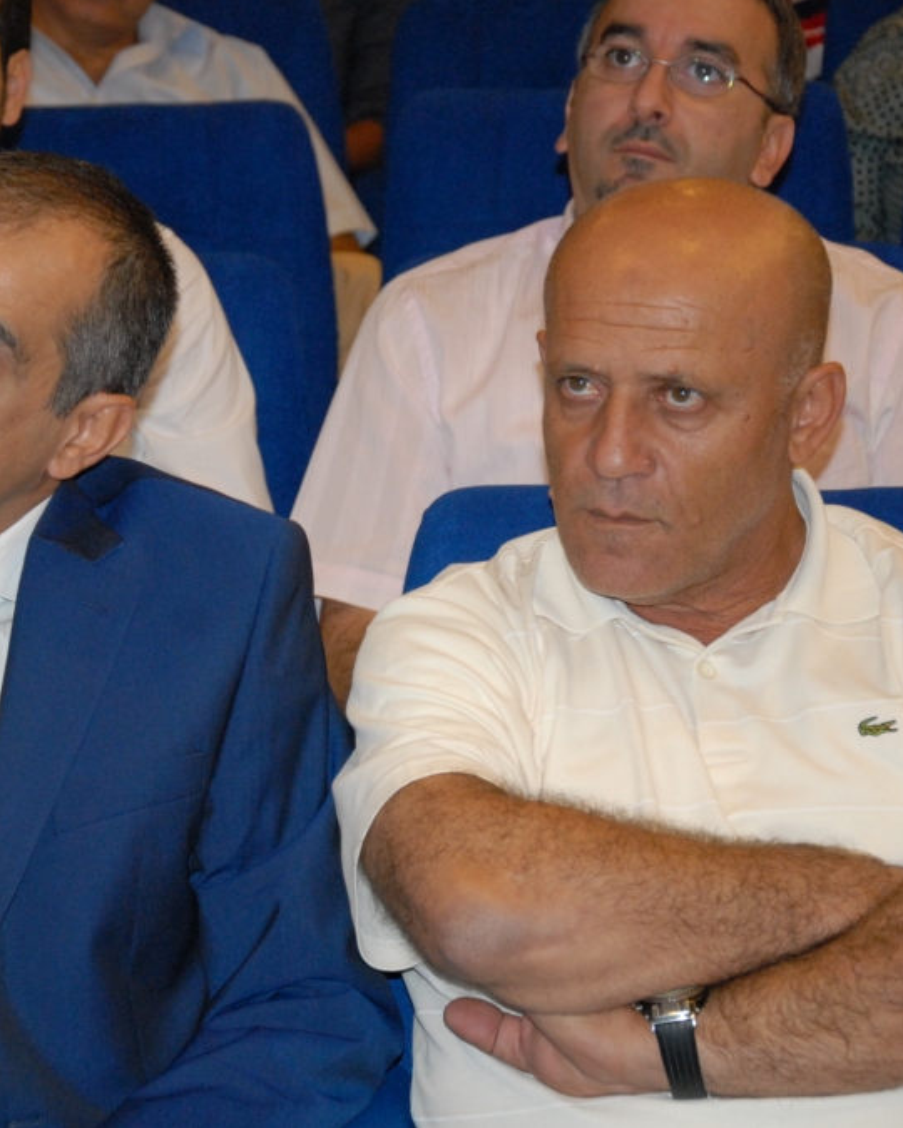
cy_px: 559
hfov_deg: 12.4
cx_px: 306
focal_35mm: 124
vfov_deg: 15.5
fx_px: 4142
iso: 1000
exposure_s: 1/60
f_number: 5
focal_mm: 58
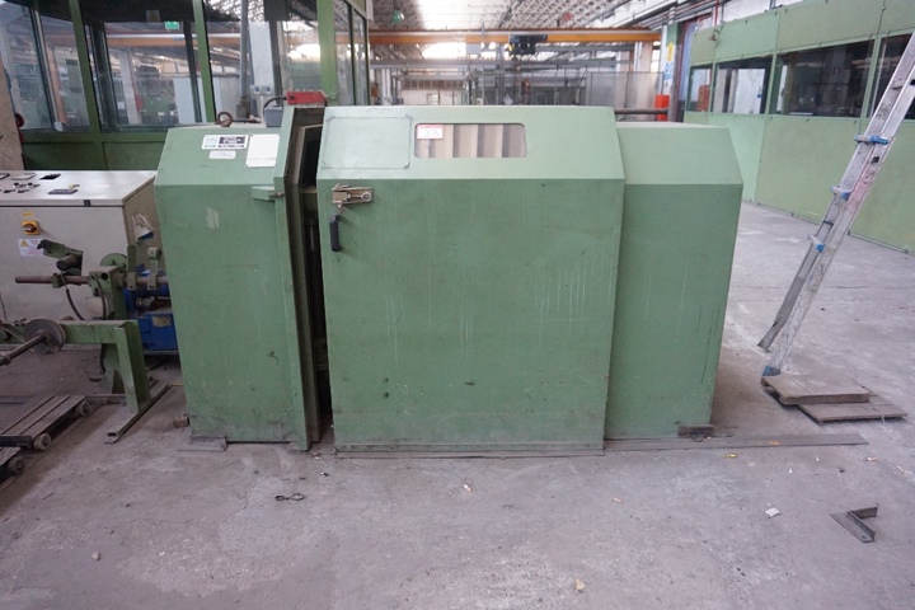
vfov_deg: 53.1
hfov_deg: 73.7
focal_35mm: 24
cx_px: 458
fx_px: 610
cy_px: 305
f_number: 3.5
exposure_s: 1/160
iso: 2500
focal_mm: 16
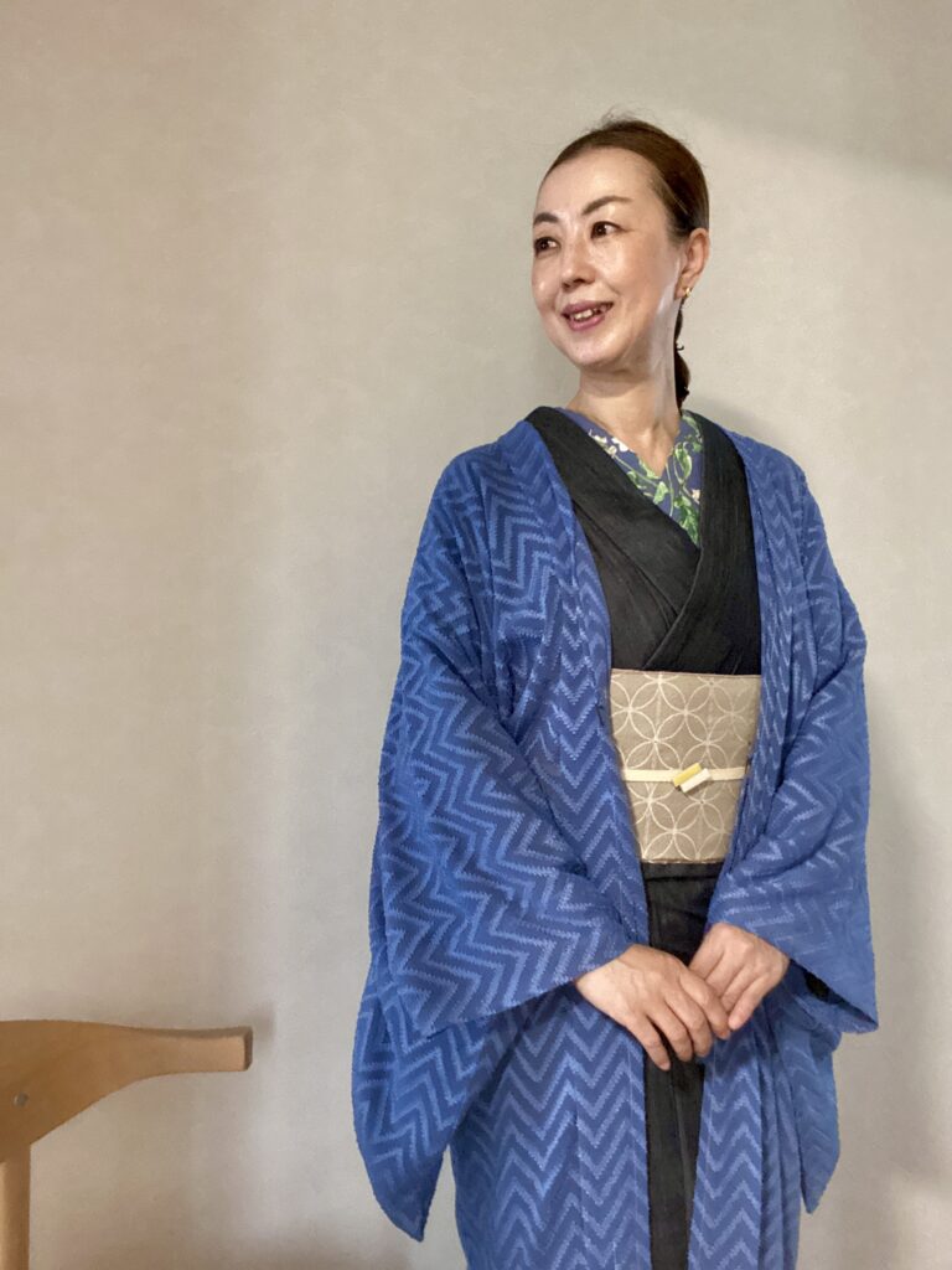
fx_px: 1100
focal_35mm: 30
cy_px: 635
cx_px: 476
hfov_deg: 46.8
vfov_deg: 60.0
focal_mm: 2.71
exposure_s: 1/30
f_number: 2.2
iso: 500
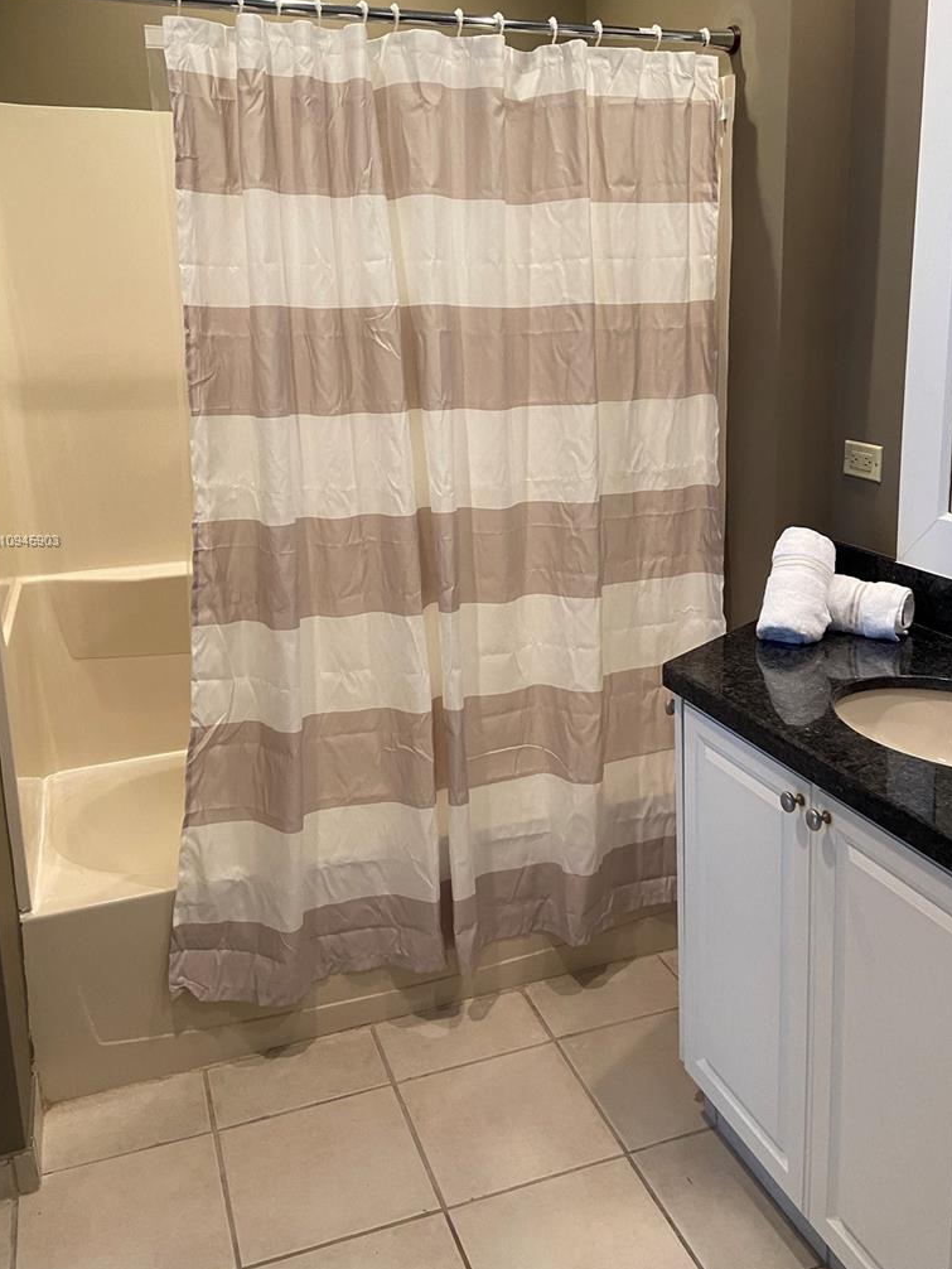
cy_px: 541
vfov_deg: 58.1
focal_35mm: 31
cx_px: 514
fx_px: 1136
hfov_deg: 45.4
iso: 160
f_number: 1.8
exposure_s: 1/60
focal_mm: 4.25
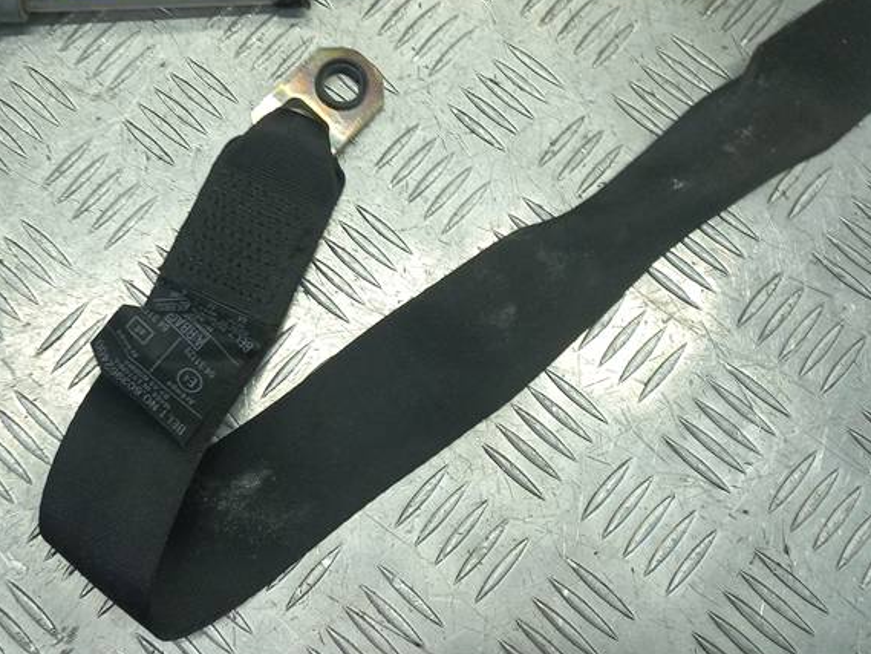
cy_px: 81
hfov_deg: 41.5
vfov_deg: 30.9
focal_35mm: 45
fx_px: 1133
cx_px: 288
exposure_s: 1/50
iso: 50
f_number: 1.8
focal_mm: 4.6
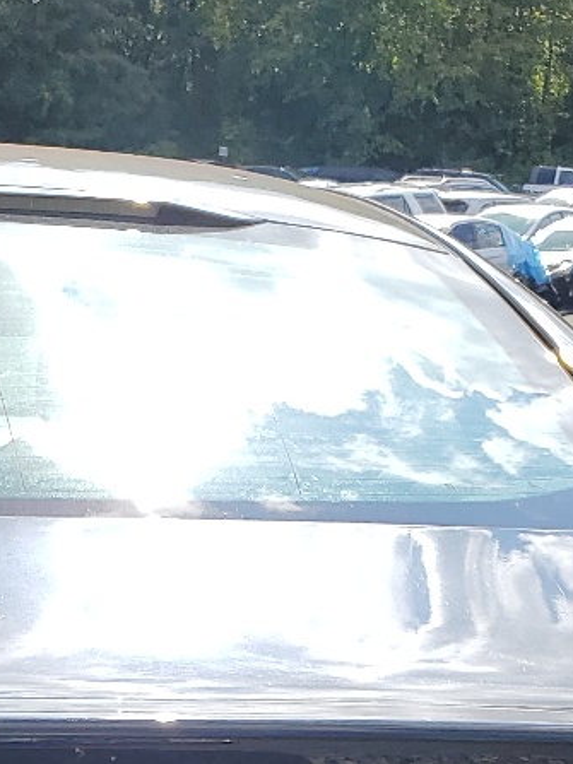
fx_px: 2054
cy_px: 1017
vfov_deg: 19.3
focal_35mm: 93
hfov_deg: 15.5
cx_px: -46
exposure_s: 1/2500
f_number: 1.5
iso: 50
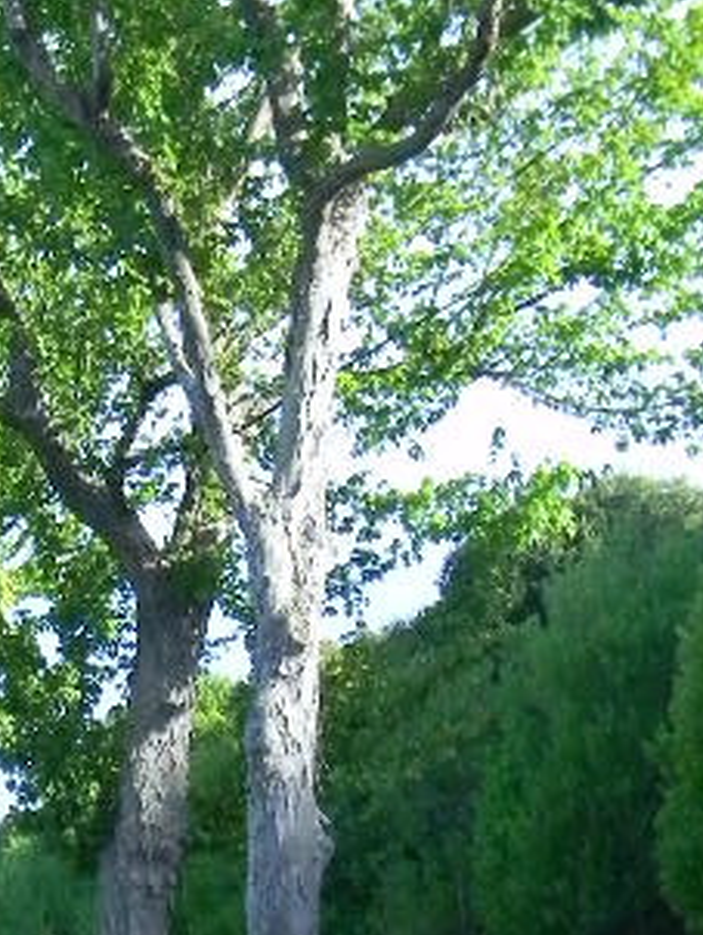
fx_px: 3759
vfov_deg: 14.1
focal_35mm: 139
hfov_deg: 10.7
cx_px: 139
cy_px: 712
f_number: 7.6
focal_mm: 7.3
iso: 400
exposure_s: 1/260
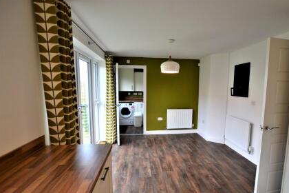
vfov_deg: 70.3
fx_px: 136
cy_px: 105
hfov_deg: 93.0
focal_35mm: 17
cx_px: 159
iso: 400
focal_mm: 10
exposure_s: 1/80
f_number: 4.5
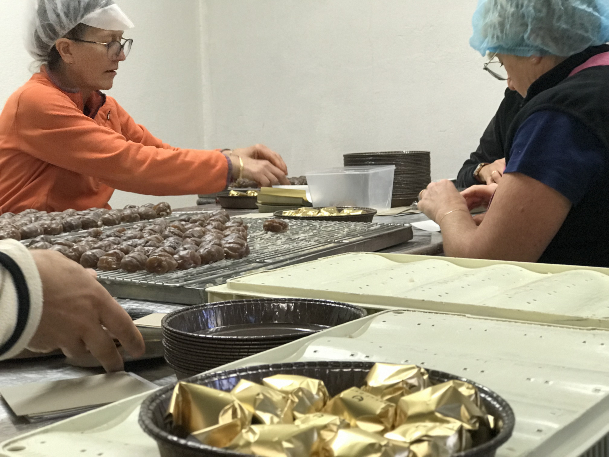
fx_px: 1003
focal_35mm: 57
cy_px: 228
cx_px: 304
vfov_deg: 25.7
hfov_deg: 33.8
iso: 100
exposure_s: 1/50
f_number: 2.8
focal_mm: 6.6
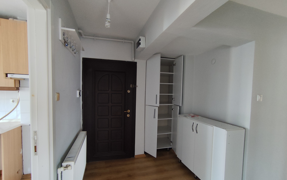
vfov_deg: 67.9
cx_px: 144
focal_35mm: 17
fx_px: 133
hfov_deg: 94.4
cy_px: 98
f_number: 2.2
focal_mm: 1.65
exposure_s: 1/50
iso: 250
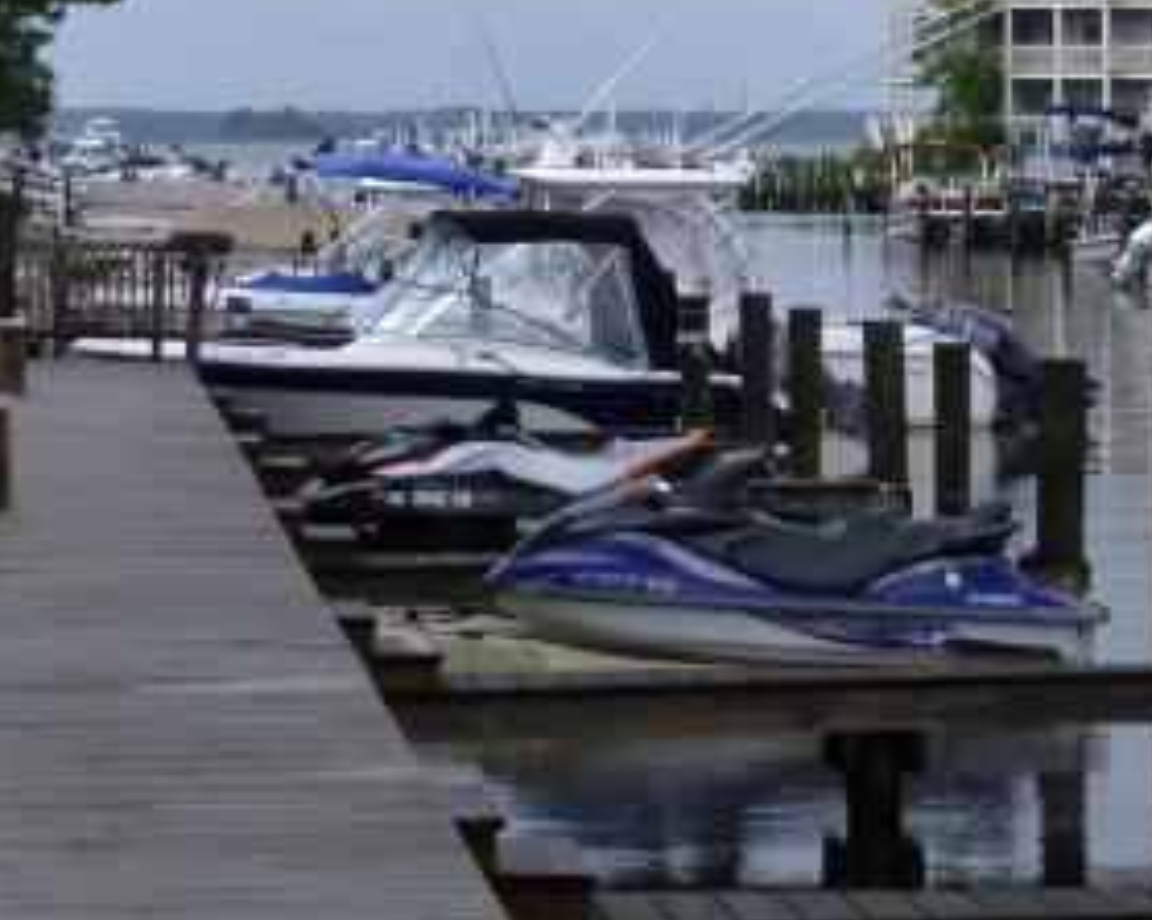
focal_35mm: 161
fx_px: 5487
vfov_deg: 9.5
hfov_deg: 12.0
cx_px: 714
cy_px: -120
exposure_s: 1/500
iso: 100
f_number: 3.9
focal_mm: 8
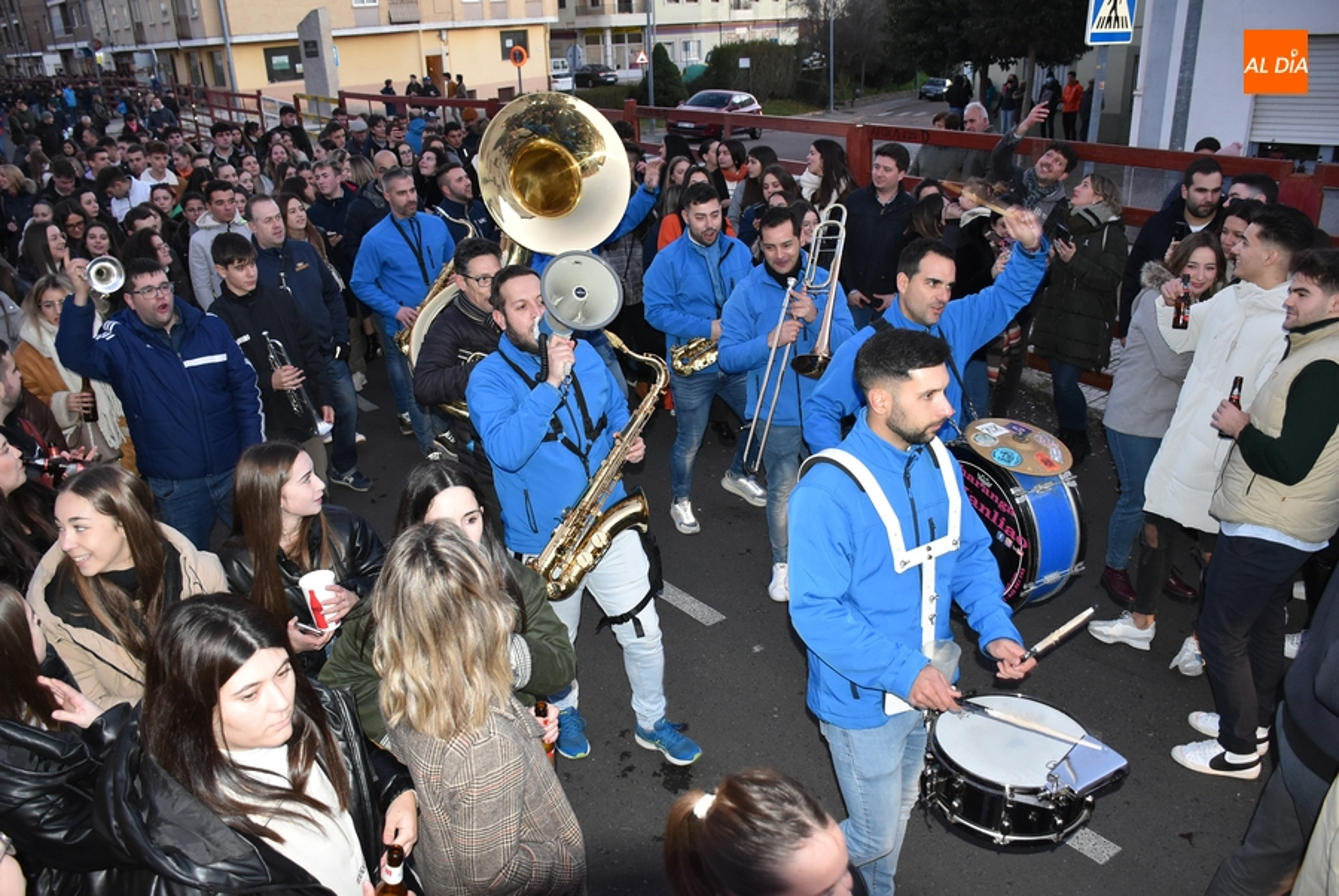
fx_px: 1005
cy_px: 448
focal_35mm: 27
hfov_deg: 67.3
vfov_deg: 48.0
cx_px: 670
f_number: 3.5
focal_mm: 18
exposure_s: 1/60
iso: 1250
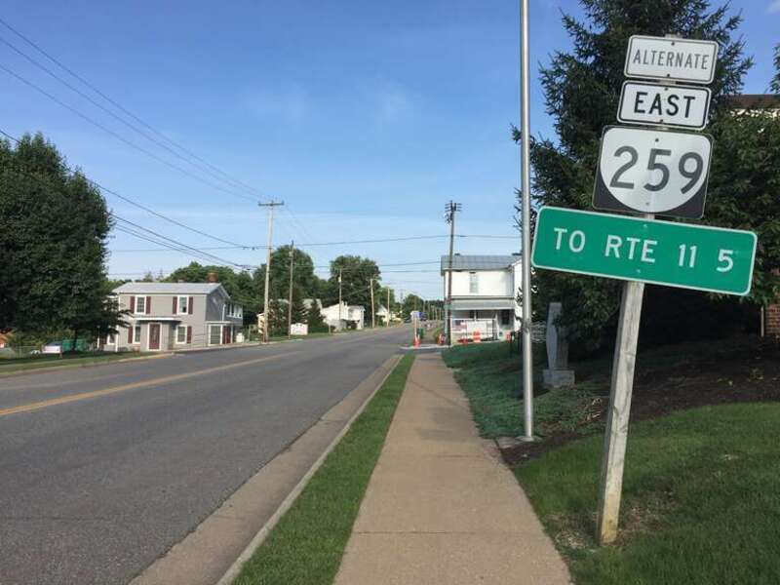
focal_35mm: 29
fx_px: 653
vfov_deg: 48.2
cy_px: 292
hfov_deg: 61.7
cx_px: 390
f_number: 2.2
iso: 32
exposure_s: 1/1319
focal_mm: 4.15
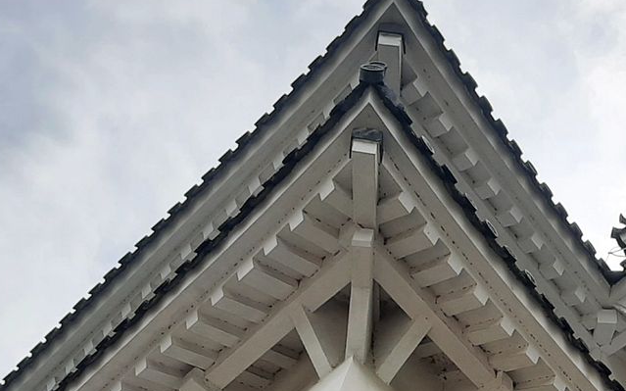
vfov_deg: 17.7
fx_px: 1177
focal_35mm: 69
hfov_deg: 28.8
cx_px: 541
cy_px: 498
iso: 40
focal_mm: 3.93
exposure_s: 1/5291
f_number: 1.7
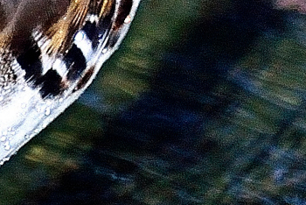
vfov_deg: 0.5
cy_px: -366
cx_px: -91
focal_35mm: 2789
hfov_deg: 0.7
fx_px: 23726
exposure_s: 1/200
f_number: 5.6
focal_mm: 300
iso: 800
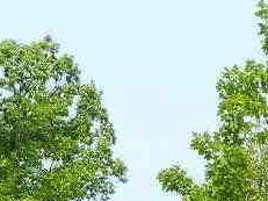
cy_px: 438
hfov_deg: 10.6
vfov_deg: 7.7
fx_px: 1408
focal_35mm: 182
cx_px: 355
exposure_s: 1/640
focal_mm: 7.3
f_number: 3.5
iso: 110
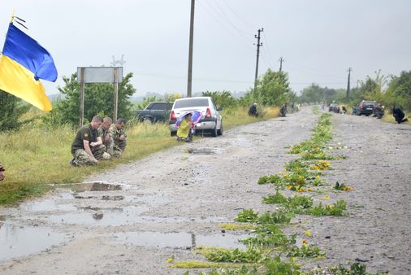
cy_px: 98
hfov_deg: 22.7
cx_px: 109
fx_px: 1017
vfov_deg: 15.4
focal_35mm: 89
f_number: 5
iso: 800
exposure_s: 1/640
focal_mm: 40
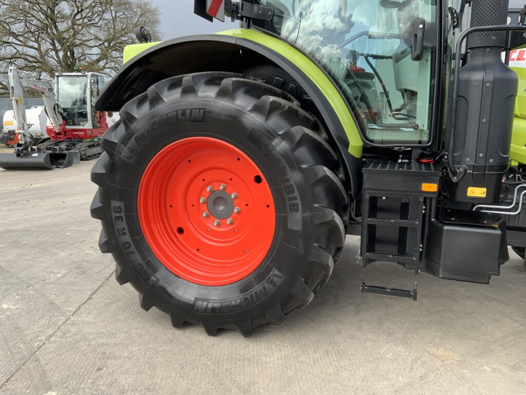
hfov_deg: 61.7
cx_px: 263
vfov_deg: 48.2
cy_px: 198
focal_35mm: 29
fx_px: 441
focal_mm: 3
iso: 16
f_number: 1.8
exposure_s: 1/422
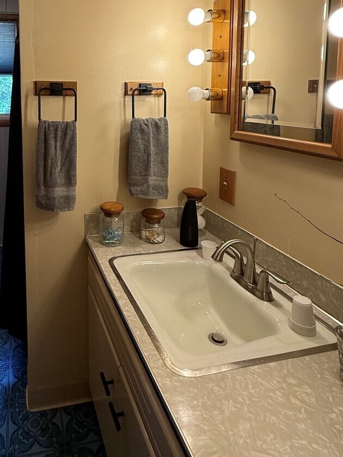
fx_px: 317
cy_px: 130
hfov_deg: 53.6
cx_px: 76
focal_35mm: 24
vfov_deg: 68.2
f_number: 2.2
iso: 125
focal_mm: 2.22
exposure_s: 1/120
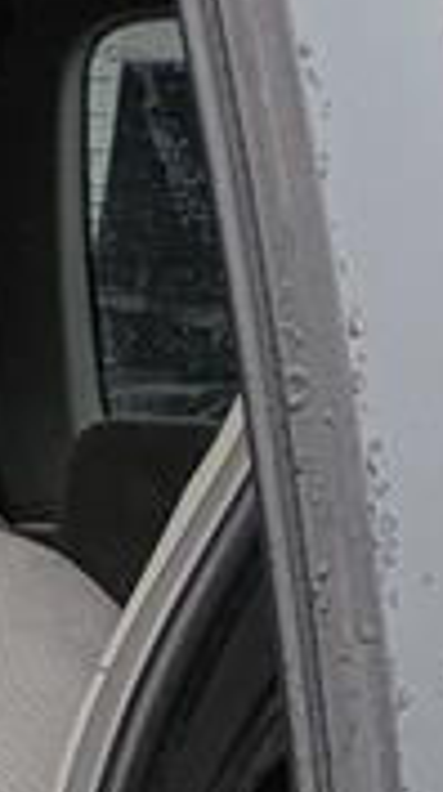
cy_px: 1611
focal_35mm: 197
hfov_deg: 5.5
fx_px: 4132
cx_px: -1175
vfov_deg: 10.1
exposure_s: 1/263
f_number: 1.89
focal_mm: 5.43
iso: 55
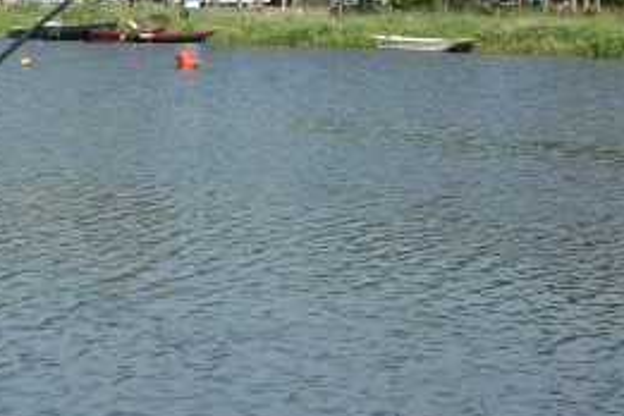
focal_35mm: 116
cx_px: -72
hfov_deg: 17.0
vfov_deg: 11.7
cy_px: 375
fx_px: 2011
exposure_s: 1/640
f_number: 13
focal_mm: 28
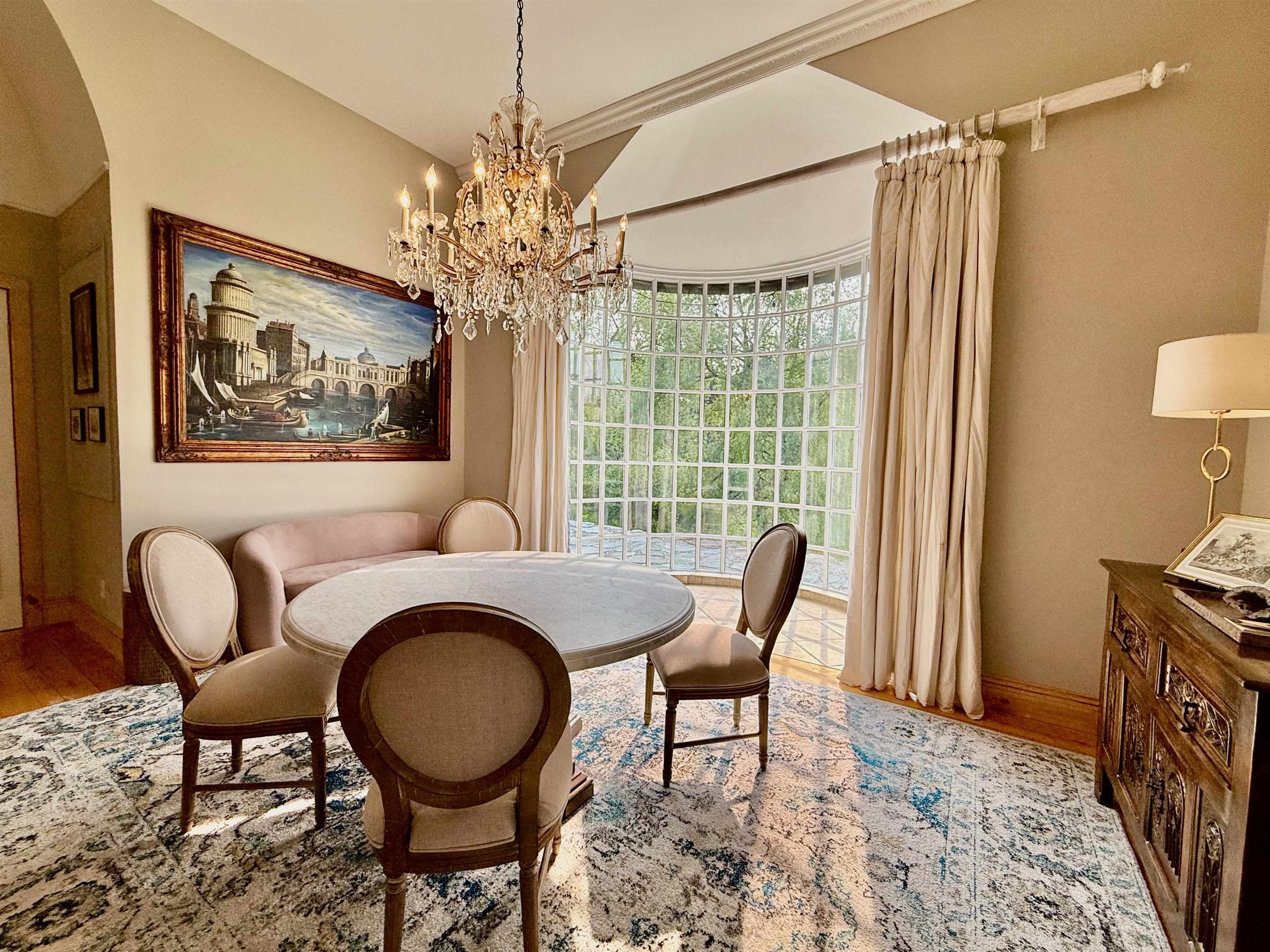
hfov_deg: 102.1
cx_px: 635
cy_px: 476
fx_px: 514
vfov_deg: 85.7
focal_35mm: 14
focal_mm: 2.22
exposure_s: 1/280
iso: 50
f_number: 2.2
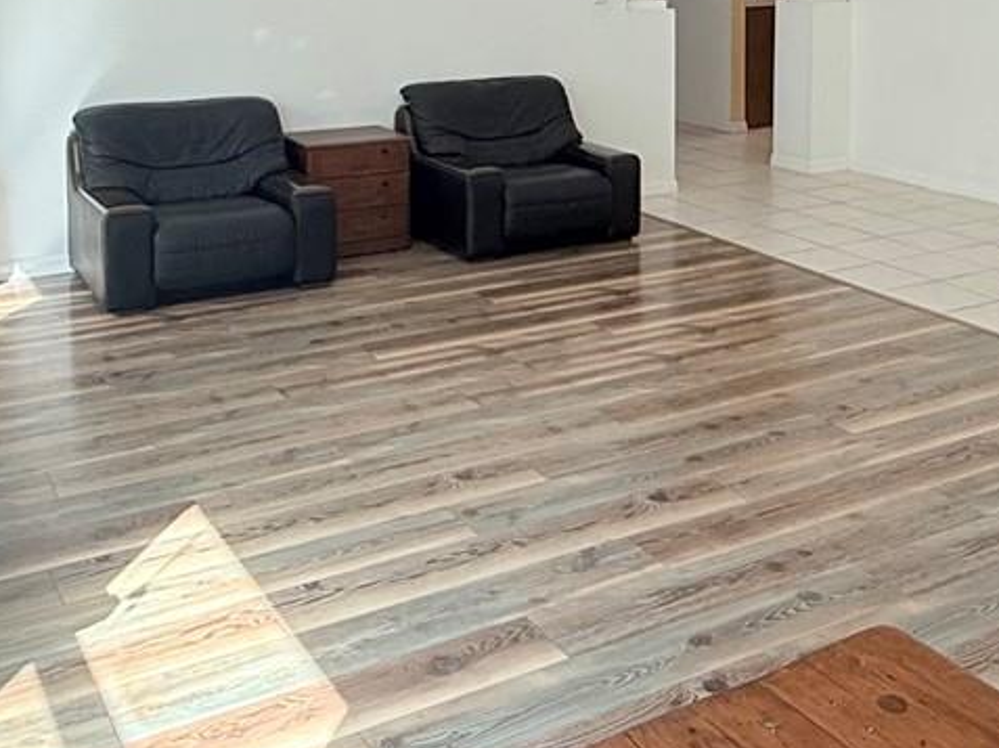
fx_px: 1355
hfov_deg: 40.2
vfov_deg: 29.1
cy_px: 19
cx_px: 628
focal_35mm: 47
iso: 100
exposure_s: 1/120
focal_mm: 2.22
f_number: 2.2
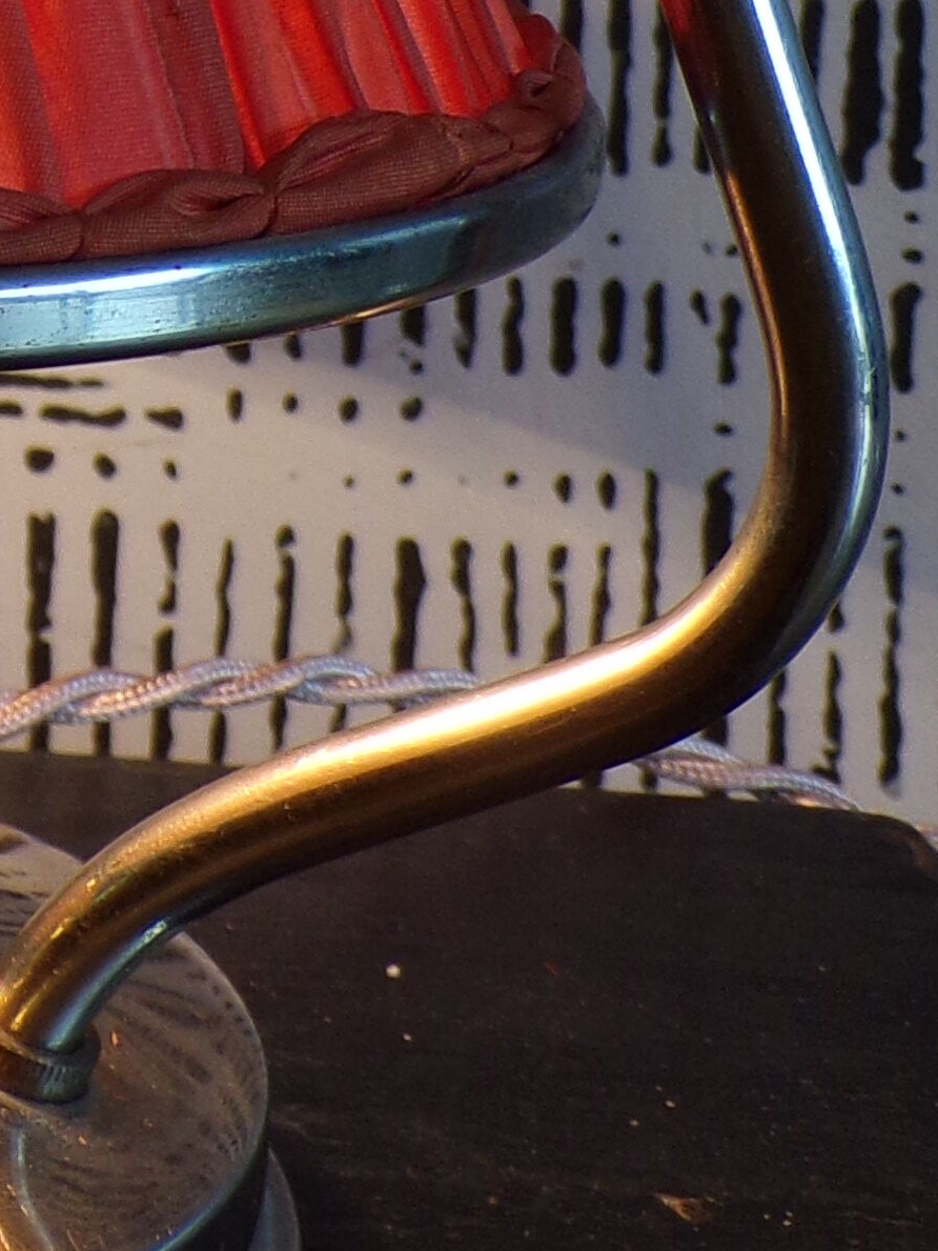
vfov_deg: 15.0
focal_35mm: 124
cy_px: -514
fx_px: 4479
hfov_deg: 11.6
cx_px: -329
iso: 86
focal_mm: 5.8
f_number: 3.2
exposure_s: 1/34
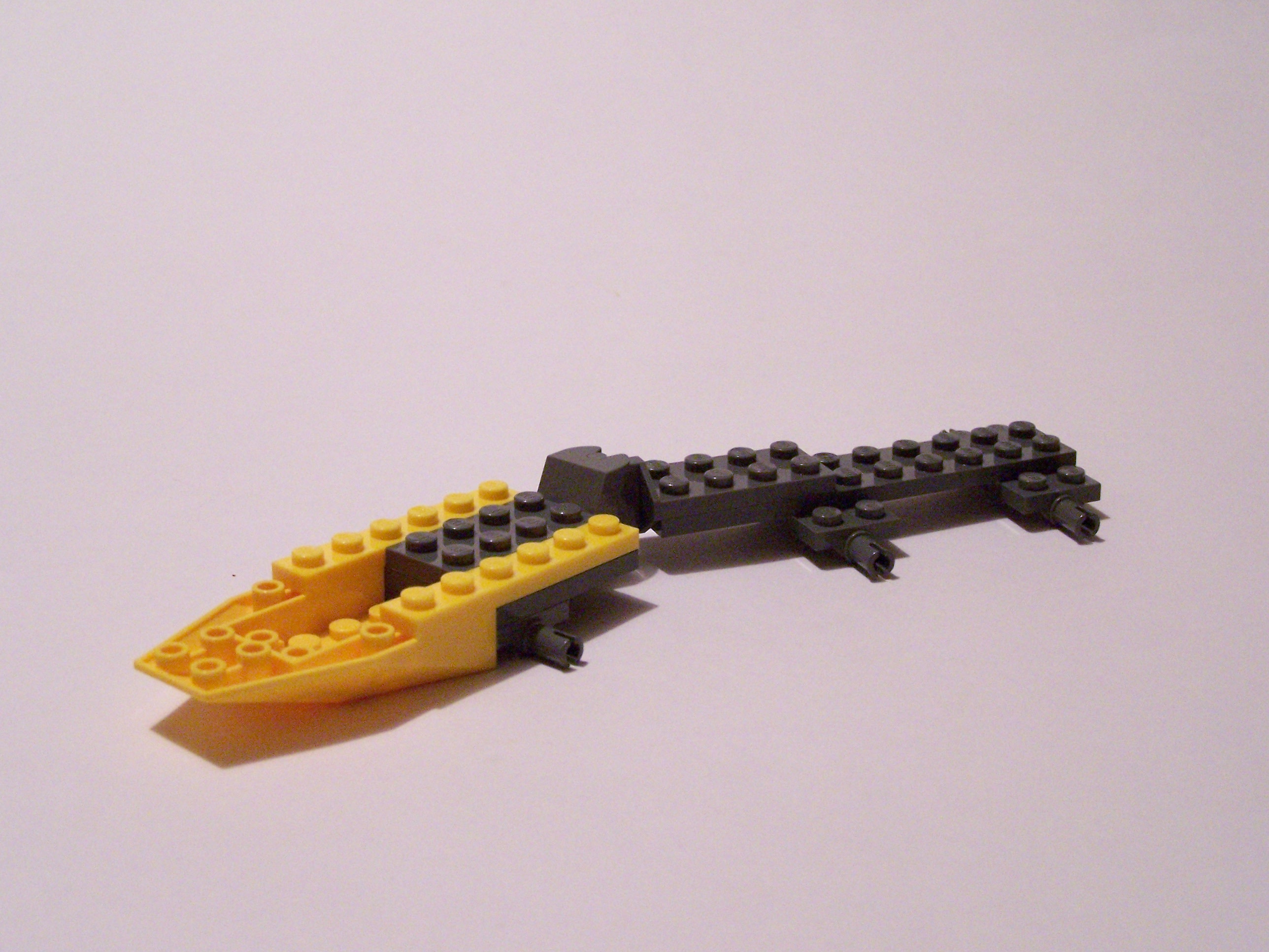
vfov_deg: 24.8
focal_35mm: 59
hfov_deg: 32.7
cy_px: 476
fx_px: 2163
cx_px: 634
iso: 400
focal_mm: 9.8
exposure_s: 1/20
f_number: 3.1
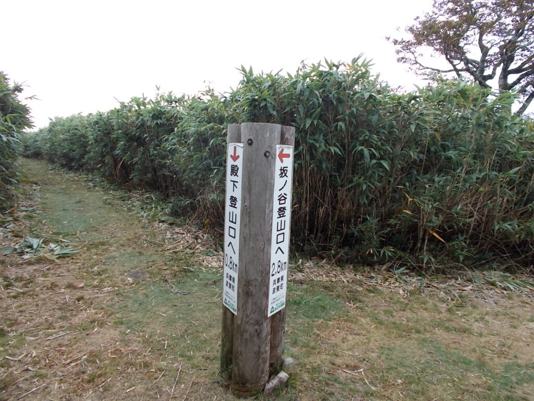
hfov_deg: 67.3
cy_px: 200
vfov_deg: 53.1
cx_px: 267
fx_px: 401
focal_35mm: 26
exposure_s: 1/125
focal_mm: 4.6
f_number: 3.2
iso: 80
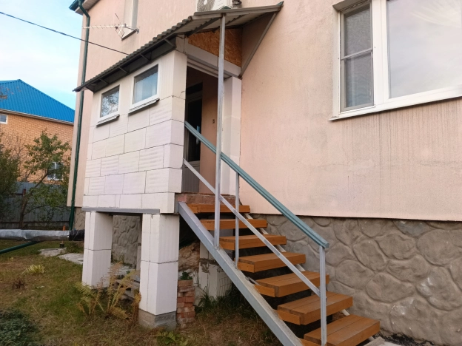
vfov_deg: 56.8
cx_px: 231
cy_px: 173
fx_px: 320
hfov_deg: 71.6
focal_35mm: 24
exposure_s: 1/100
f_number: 1.6
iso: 58
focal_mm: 4.09
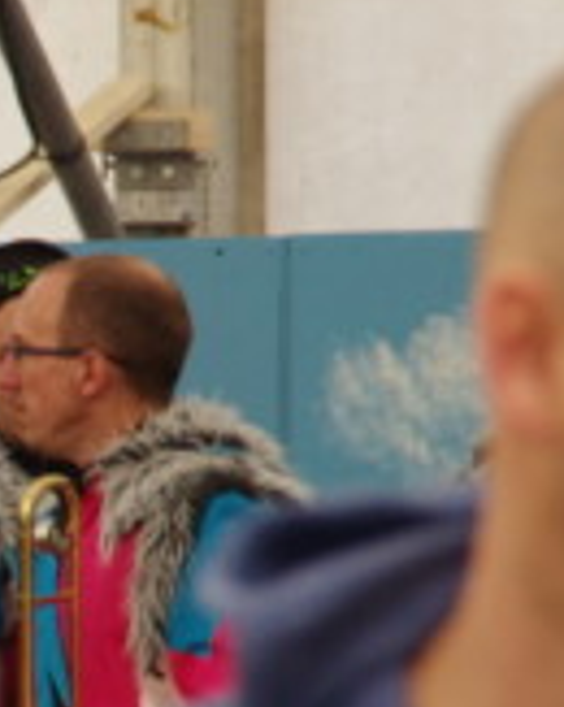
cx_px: -282
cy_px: 488
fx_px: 18041
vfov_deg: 2.2
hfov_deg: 1.8
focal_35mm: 863
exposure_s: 1/250
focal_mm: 200
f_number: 10
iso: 1600
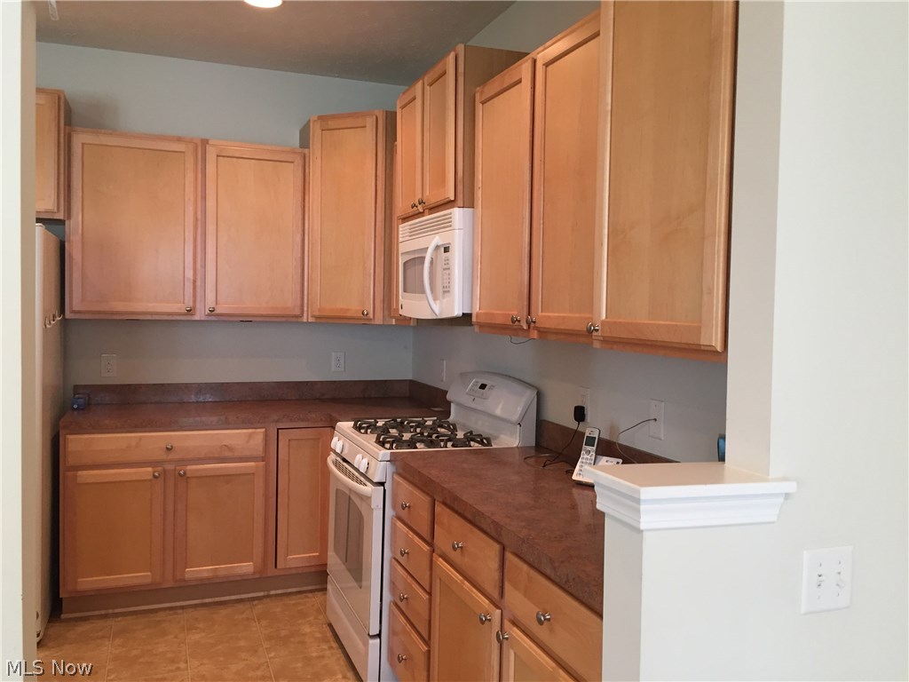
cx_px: 454
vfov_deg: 48.2
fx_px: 762
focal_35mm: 29
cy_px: 341
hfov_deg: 61.7
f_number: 2.2
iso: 80
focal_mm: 4.15
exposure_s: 1/30
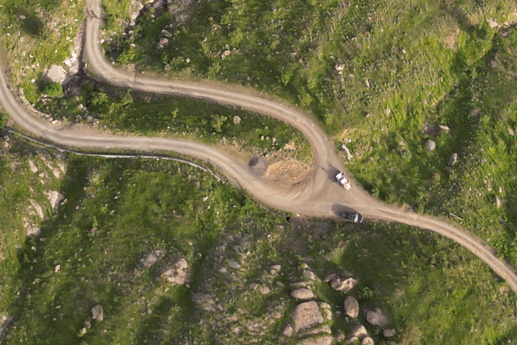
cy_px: 4
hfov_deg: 20.3
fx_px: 1436
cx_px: 345
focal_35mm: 100
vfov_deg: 13.5
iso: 100
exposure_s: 1/725
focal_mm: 6.72
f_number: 1.7
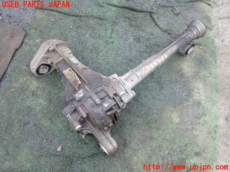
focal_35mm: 30
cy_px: 86
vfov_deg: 46.8
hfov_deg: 60.0
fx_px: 199
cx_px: 115
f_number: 2.3
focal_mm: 5.4
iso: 100
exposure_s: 1/80
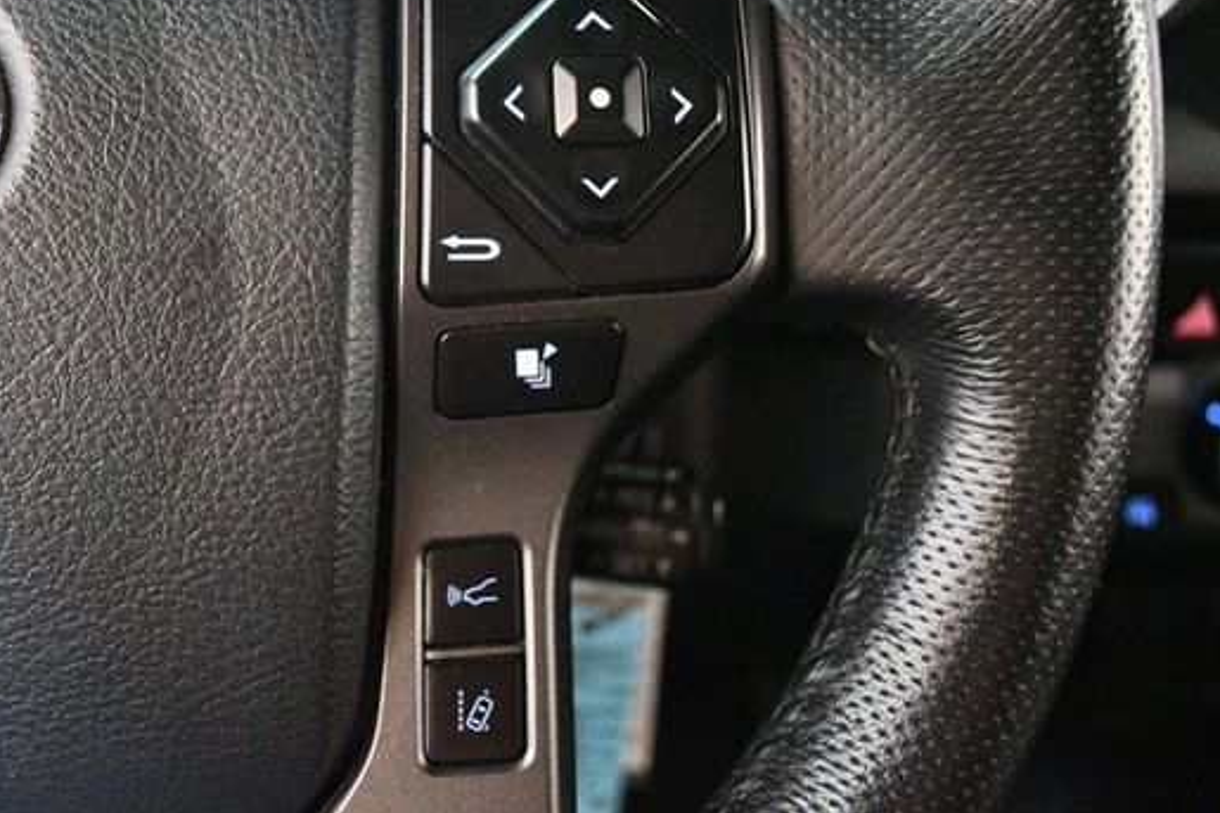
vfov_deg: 32.5
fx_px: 1389
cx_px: 467
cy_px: 315
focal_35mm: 41
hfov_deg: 47.0
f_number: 3.8
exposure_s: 1/60
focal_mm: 22
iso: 12800
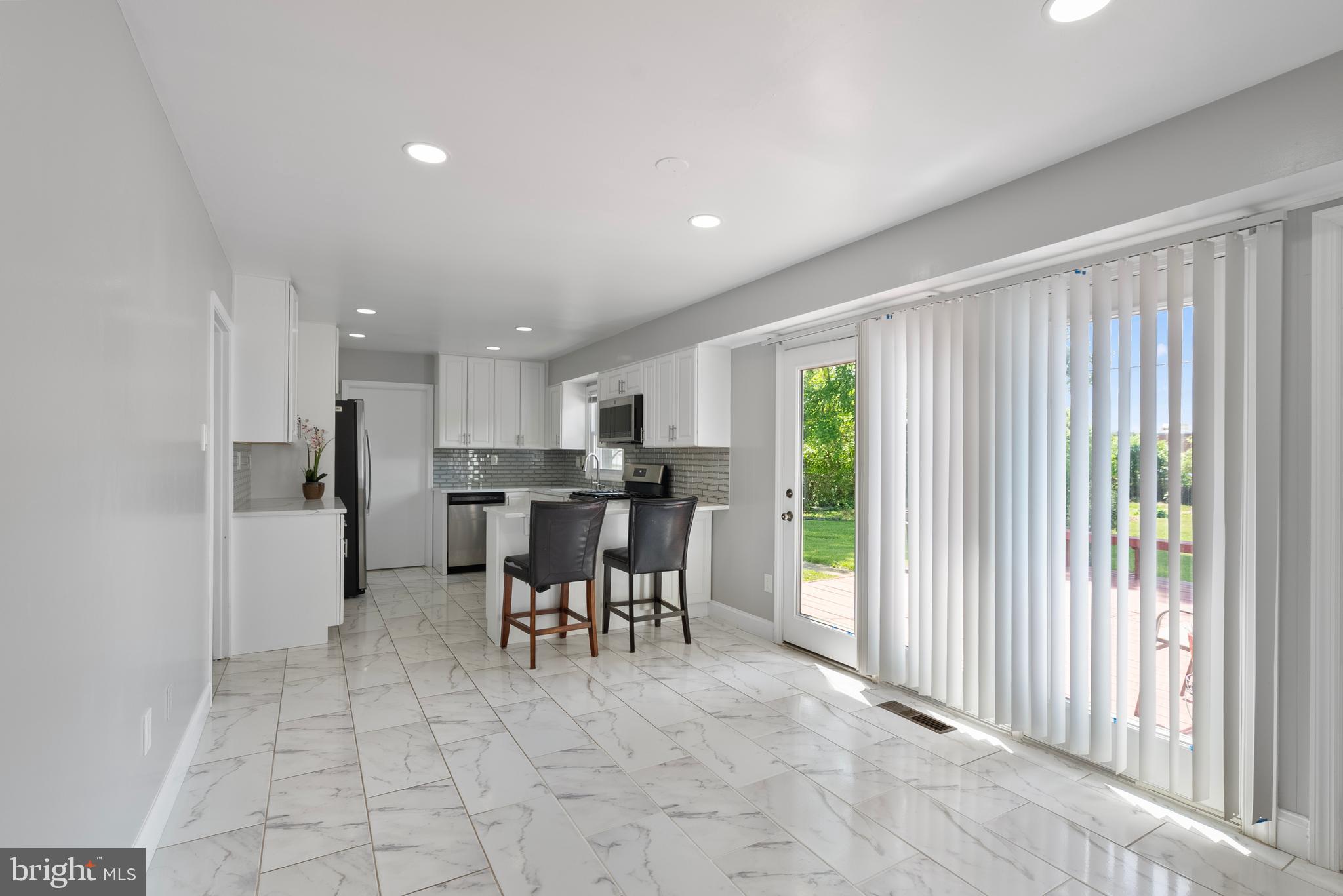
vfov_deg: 73.8
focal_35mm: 16
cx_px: 672
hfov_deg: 96.7
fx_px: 597
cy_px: 448
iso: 800
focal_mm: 16
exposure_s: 1/20
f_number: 8
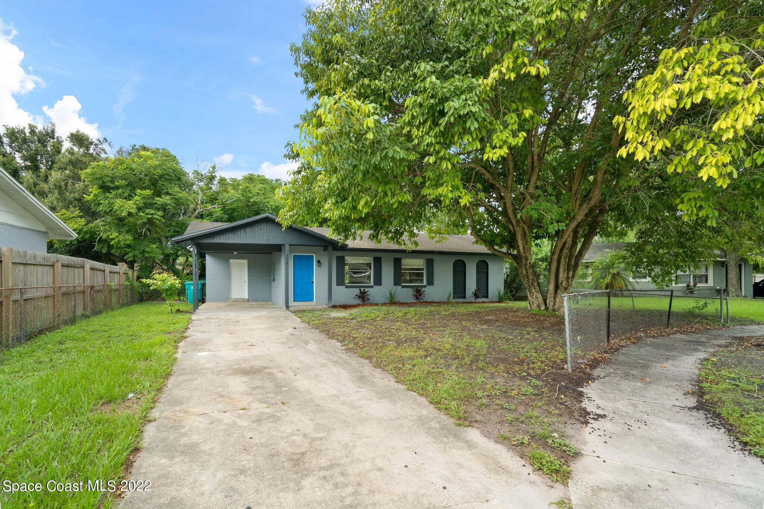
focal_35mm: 16
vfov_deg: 73.7
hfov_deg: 96.7
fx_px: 340
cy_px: 254
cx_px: 382
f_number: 5.6
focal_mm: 16
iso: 320
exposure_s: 1/200
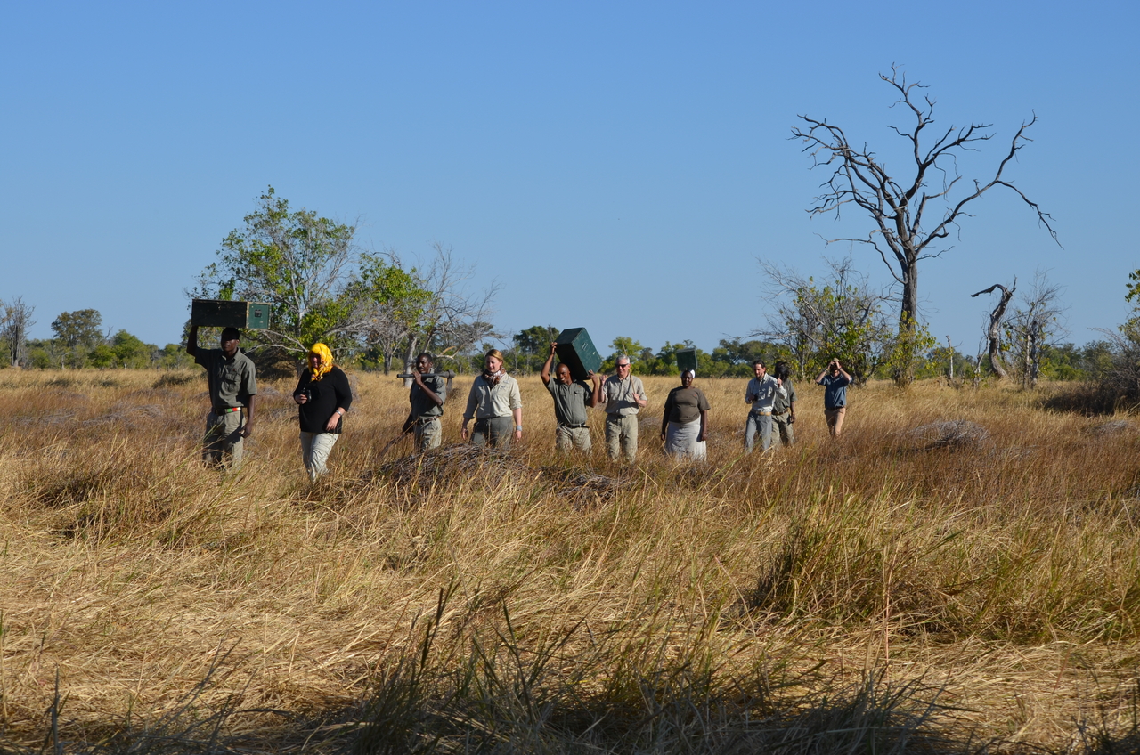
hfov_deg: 24.7
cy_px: 378
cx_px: 570
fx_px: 2607
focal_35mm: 82
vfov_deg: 16.5
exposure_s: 1/250
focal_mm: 55
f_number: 8
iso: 100
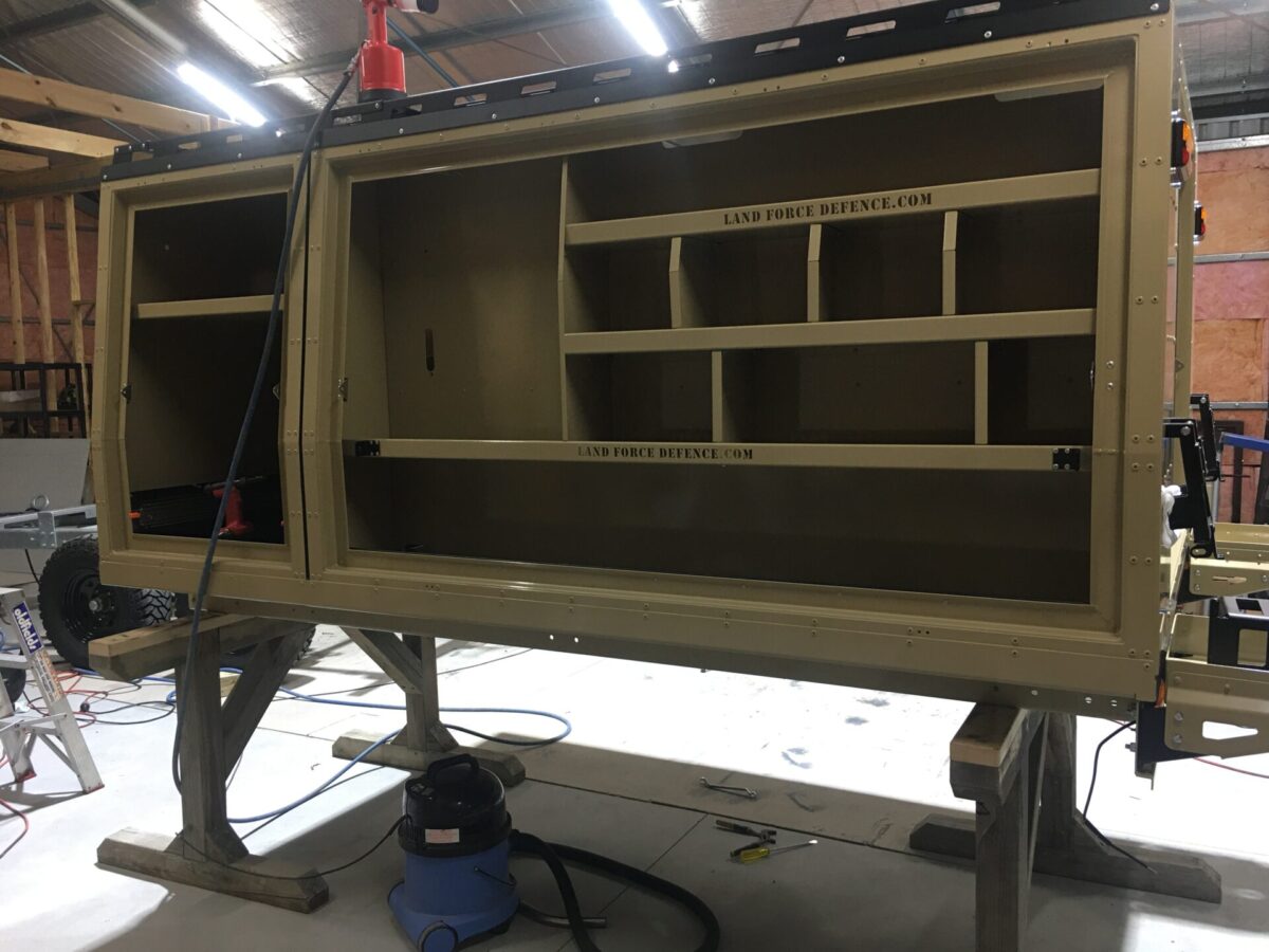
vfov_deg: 48.2
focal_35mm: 29
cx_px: 634
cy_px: 476
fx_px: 1063
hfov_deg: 61.7
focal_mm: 4.15
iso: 50
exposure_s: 1/17
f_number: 2.2
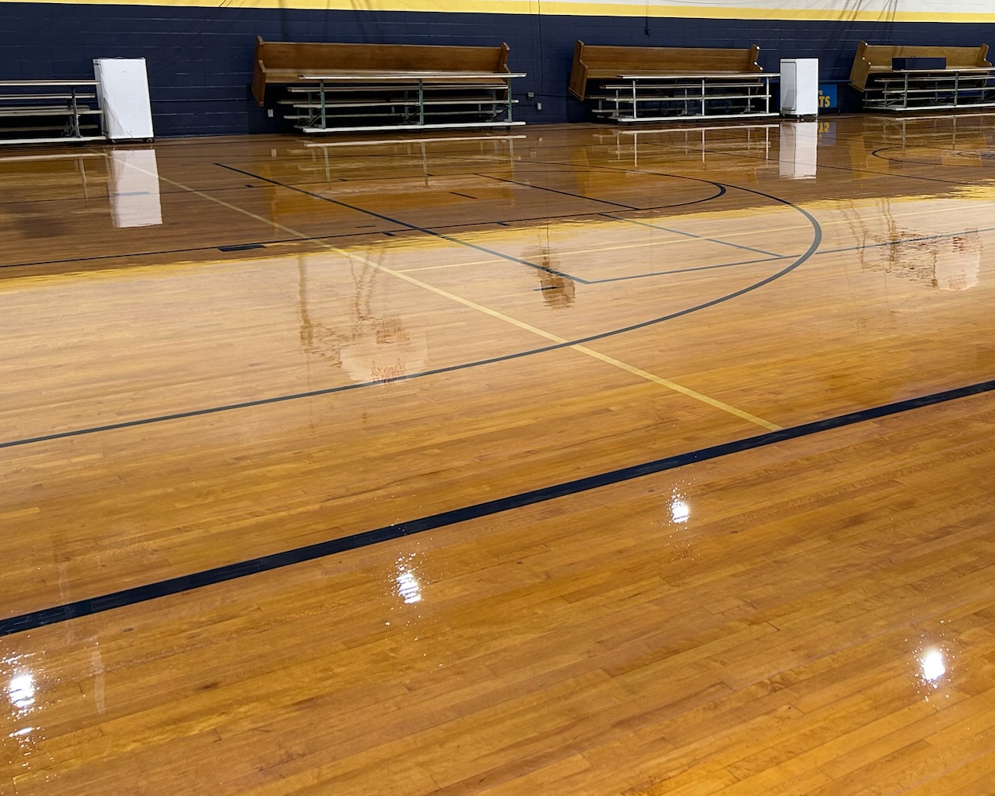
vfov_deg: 36.3
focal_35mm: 41
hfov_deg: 43.3
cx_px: 754
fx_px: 1207
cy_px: 300
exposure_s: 1/60
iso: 80
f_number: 1.5
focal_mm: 5.7
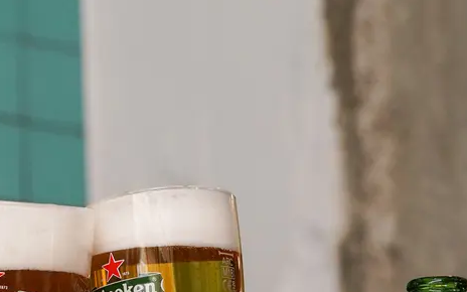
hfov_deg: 13.9
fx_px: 1845
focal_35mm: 145
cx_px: -111
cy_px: 343
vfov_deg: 8.9
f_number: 4.5
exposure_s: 1/320
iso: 2500
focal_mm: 50
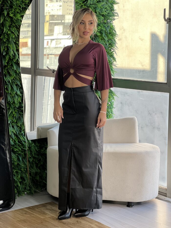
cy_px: 114
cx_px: 86
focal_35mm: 77
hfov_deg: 19.1
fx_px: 507
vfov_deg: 25.3
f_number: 2.8
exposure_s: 1/120
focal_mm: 9
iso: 80
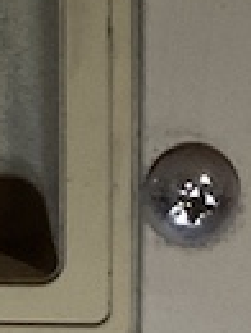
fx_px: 2197
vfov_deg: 8.0
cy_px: -448
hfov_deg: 6.3
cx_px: -341
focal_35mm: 228
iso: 200
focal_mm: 3
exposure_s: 1/40
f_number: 1.8
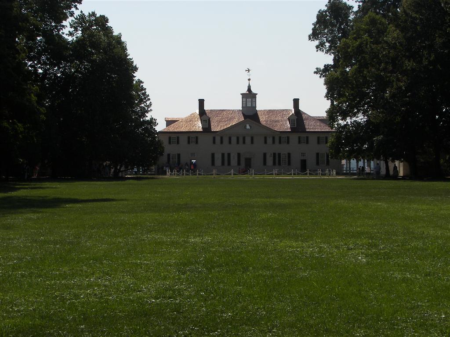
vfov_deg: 17.4
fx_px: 1105
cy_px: 168
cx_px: 225
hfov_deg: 23.0
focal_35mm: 85
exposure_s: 1/500
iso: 64
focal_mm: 14.1
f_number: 5.6
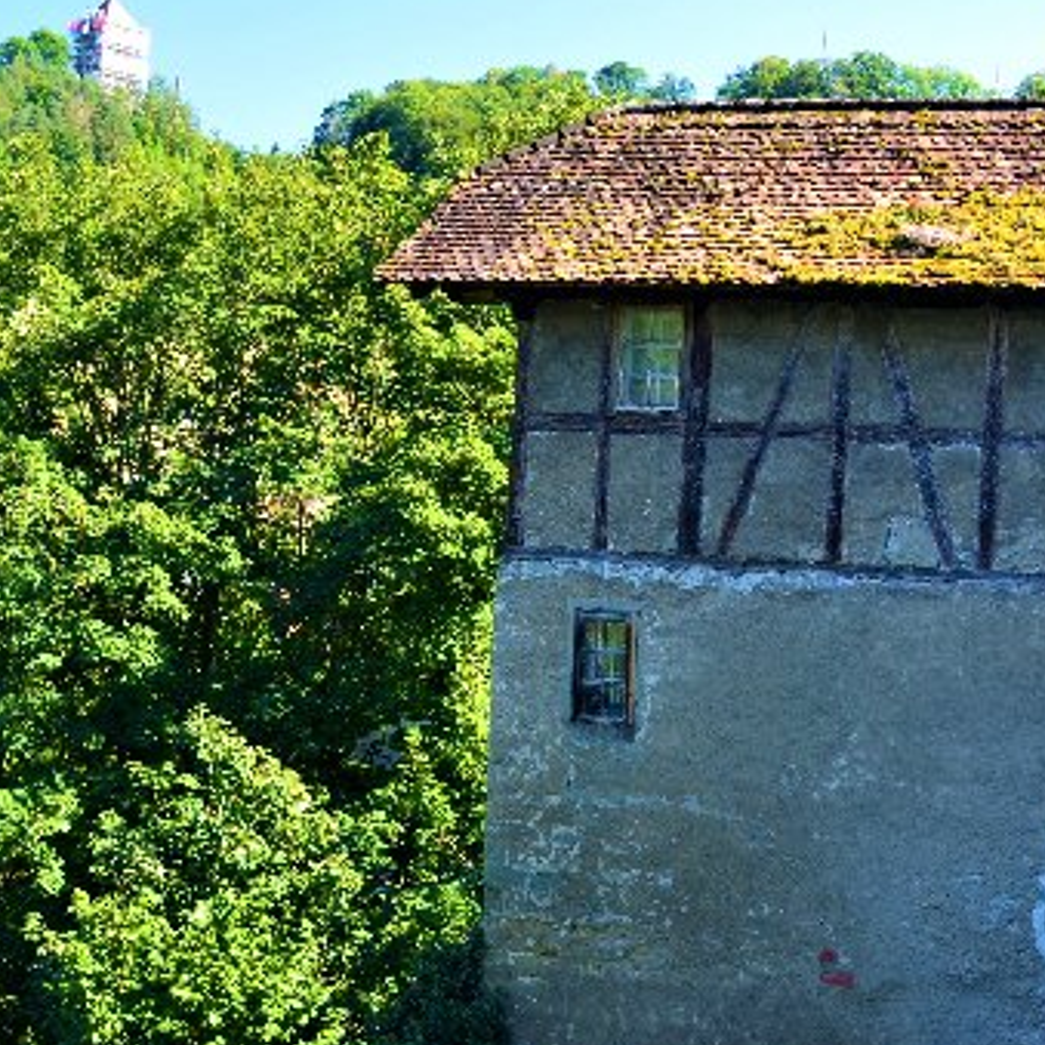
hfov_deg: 29.7
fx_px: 1844
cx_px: 1030
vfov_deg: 31.6
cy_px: 478
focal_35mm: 54
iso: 320
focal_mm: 18
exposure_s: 1/50
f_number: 8
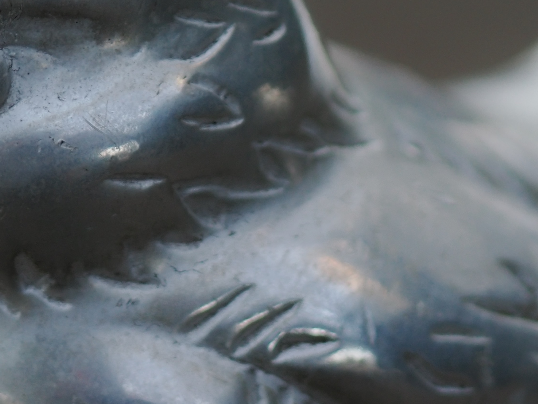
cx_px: 274
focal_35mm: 268
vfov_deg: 5.5
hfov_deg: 7.4
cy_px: 378
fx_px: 4166
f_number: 3.5
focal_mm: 35
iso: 400
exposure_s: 1/200
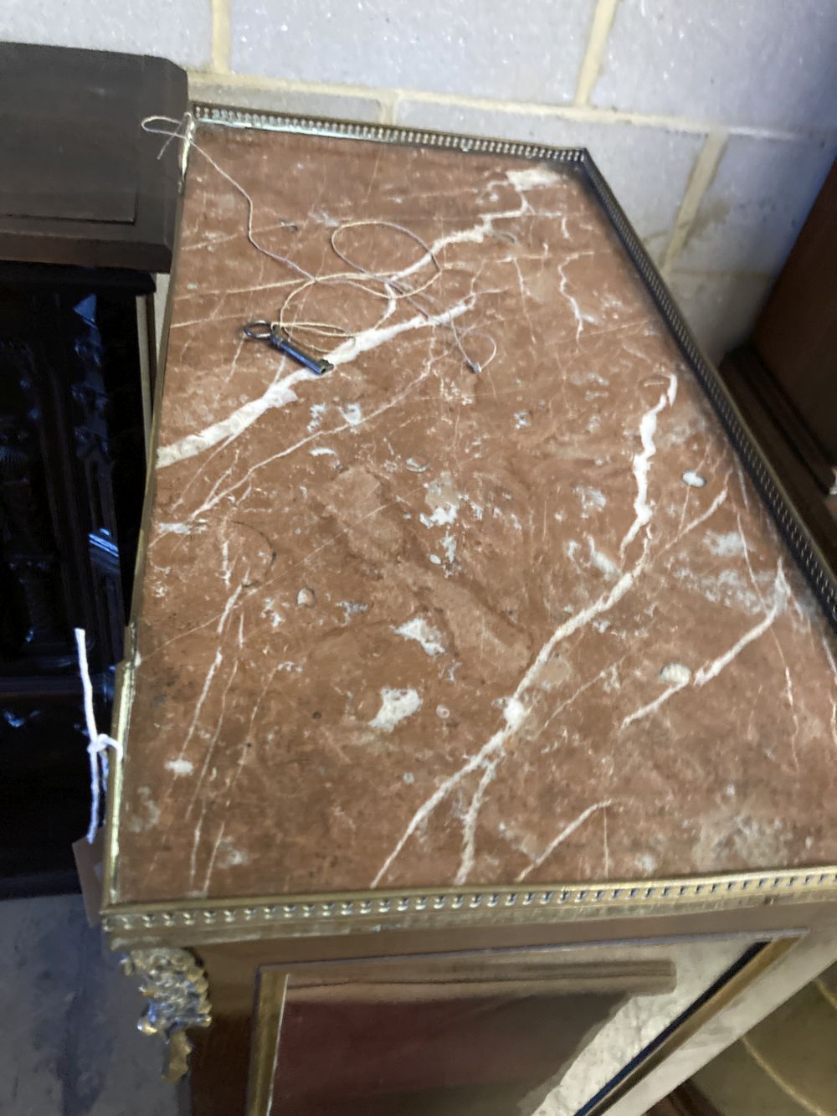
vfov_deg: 63.4
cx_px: 418
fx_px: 903
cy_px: 558
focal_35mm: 28
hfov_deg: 49.8
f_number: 1.8
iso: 500
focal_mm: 3.99
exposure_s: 1/25
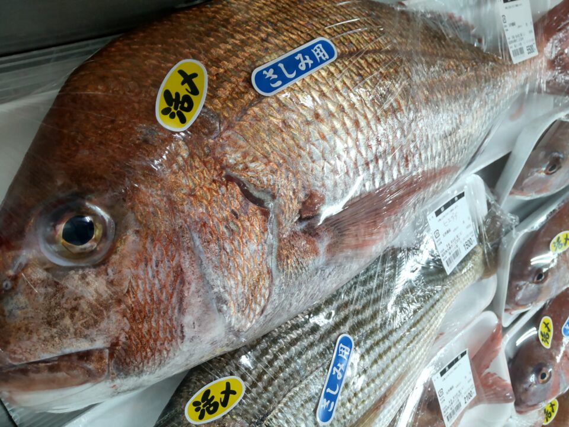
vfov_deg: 56.8
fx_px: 394
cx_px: 284
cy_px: 214
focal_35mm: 24
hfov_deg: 71.6
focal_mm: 3.43
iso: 184
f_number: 2
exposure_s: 1/60
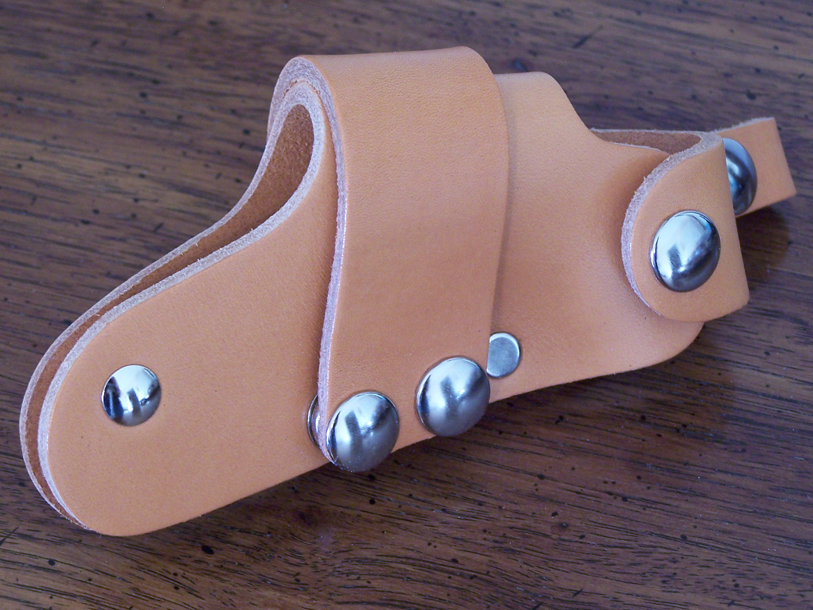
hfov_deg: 16.8
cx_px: 406
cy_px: 305
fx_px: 2748
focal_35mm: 117
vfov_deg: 12.7
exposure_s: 1/10
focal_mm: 19.4
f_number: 3.2
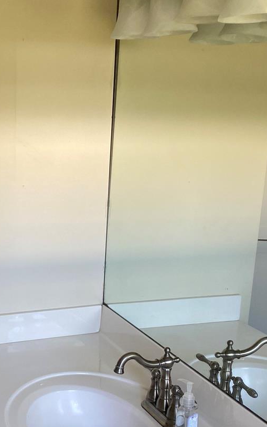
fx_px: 605
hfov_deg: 24.3
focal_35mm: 52
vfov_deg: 38.6
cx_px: 35
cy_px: 273
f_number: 1.8
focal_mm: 4.25
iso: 125
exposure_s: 1/97
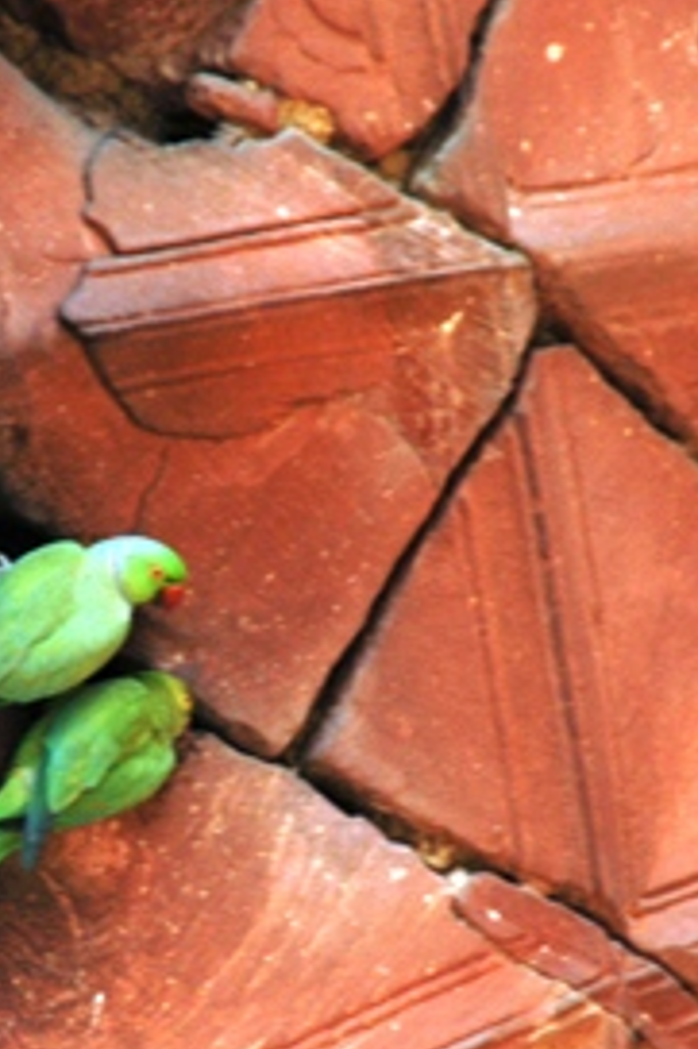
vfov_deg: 2.9
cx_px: 100
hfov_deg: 1.9
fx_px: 20557
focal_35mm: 706
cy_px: 775
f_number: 8
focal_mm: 200
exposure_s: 1/160
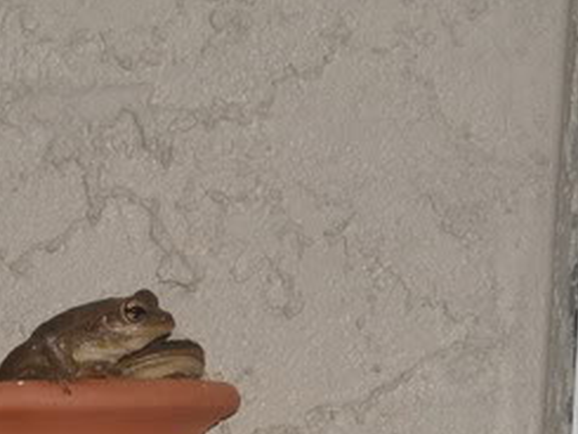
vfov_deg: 6.8
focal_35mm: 219
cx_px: 134
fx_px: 3659
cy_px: 330
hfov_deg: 9.0
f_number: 4.1
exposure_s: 1/125
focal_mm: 13.7
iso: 64
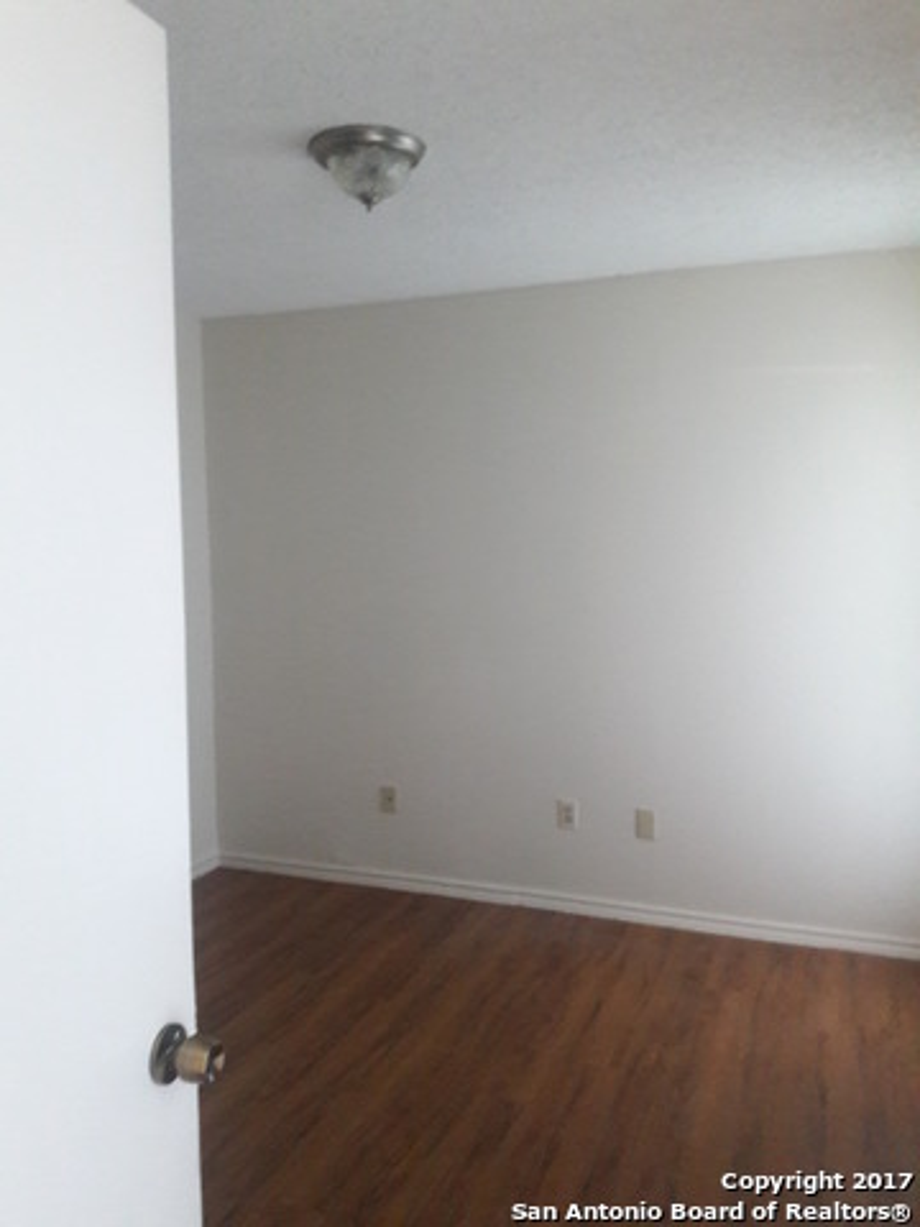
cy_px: 614
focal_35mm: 28
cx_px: 460
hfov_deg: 49.7
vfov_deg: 63.4
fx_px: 992
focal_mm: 3.7
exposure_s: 1/17
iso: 400
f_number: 1.9
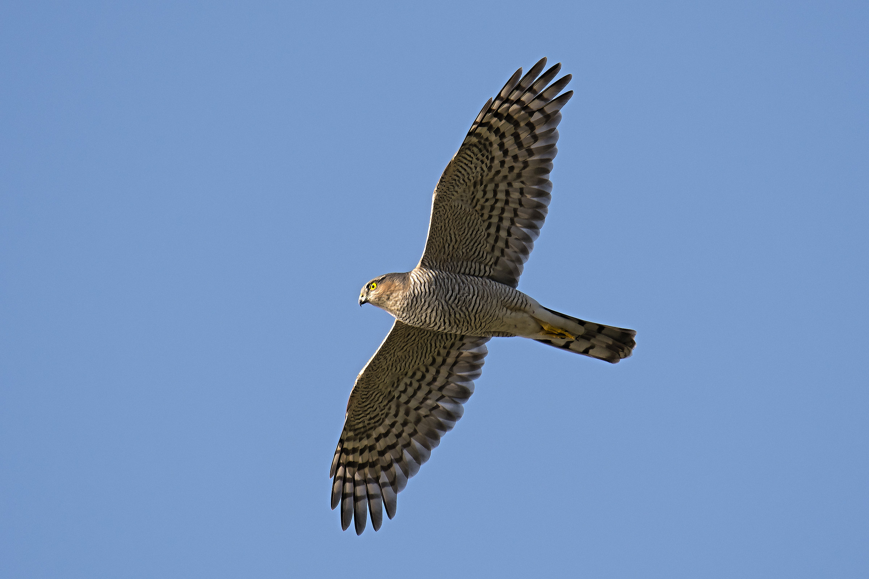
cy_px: 290
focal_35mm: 900
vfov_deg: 1.5
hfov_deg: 2.3
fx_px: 21723
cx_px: 434
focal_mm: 600
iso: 320
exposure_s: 1/640
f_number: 7.1
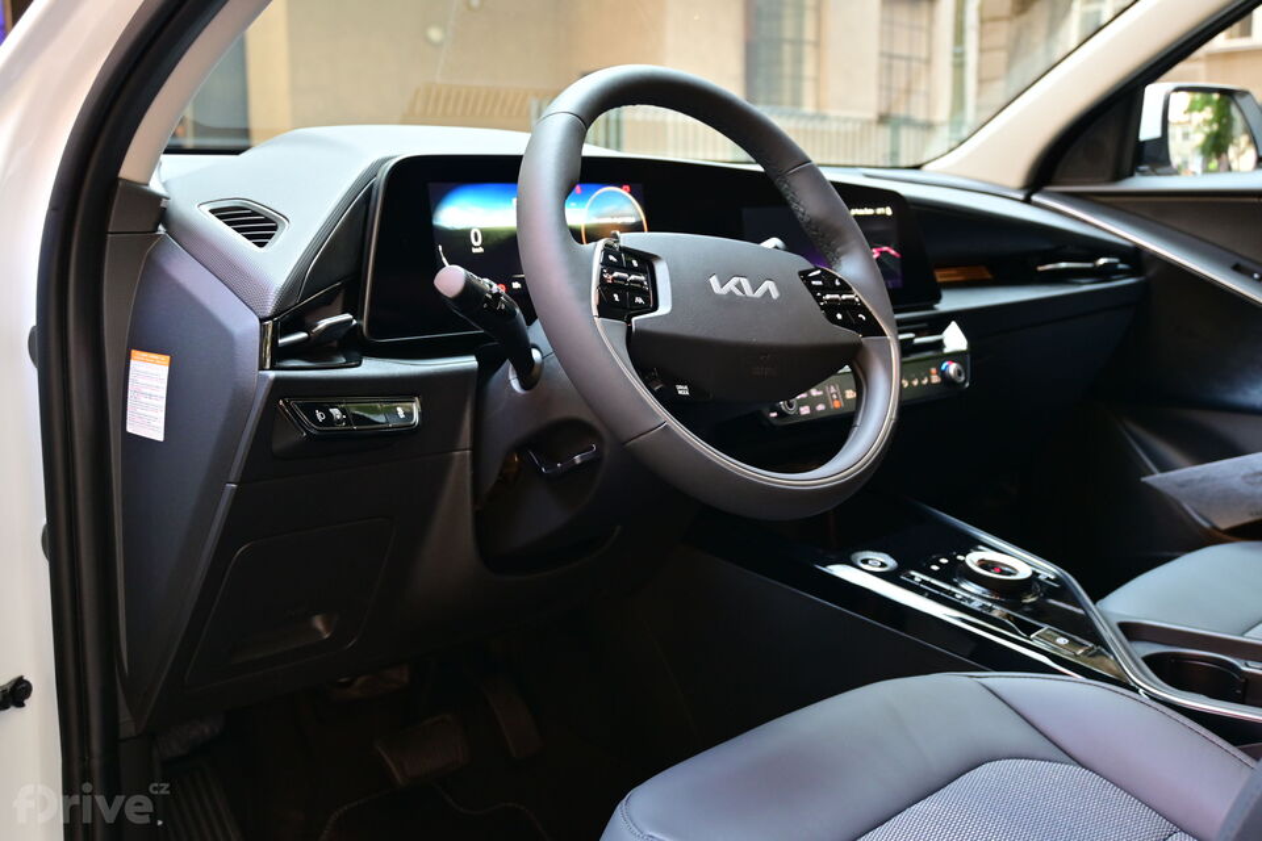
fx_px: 1288
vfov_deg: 36.2
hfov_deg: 52.2
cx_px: 631
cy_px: 420
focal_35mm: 37
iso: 560
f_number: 4.2
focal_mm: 24.5
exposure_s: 1/40
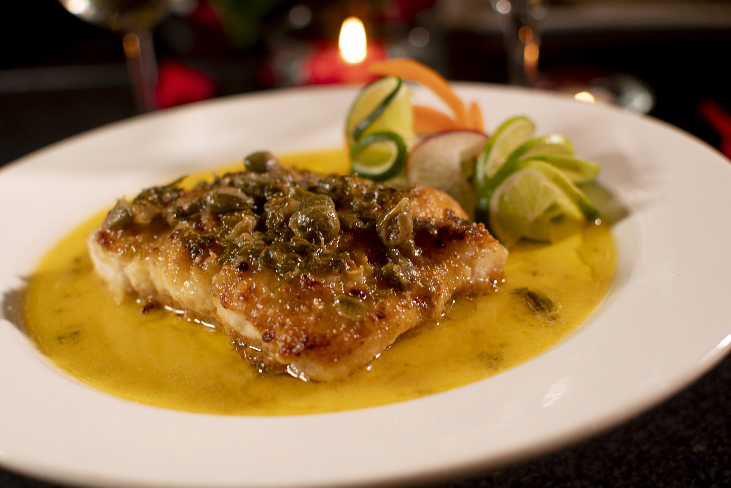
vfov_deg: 26.0
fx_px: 1056
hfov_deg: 38.2
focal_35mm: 52
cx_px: 366
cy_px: 244
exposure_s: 1/60
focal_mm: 35
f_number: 2.8
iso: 320
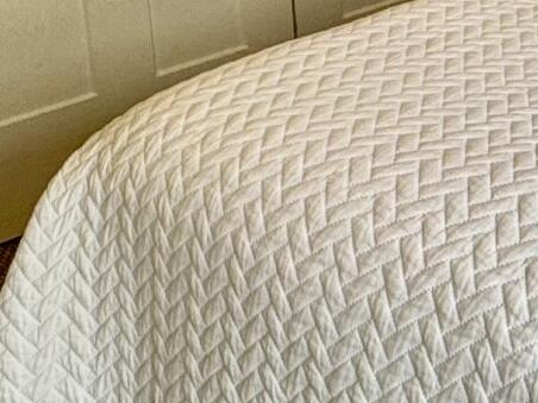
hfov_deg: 18.1
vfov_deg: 15.0
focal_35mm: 93
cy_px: -146
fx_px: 1445
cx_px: 871
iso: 80
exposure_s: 1/120
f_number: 2.2
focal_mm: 2.22
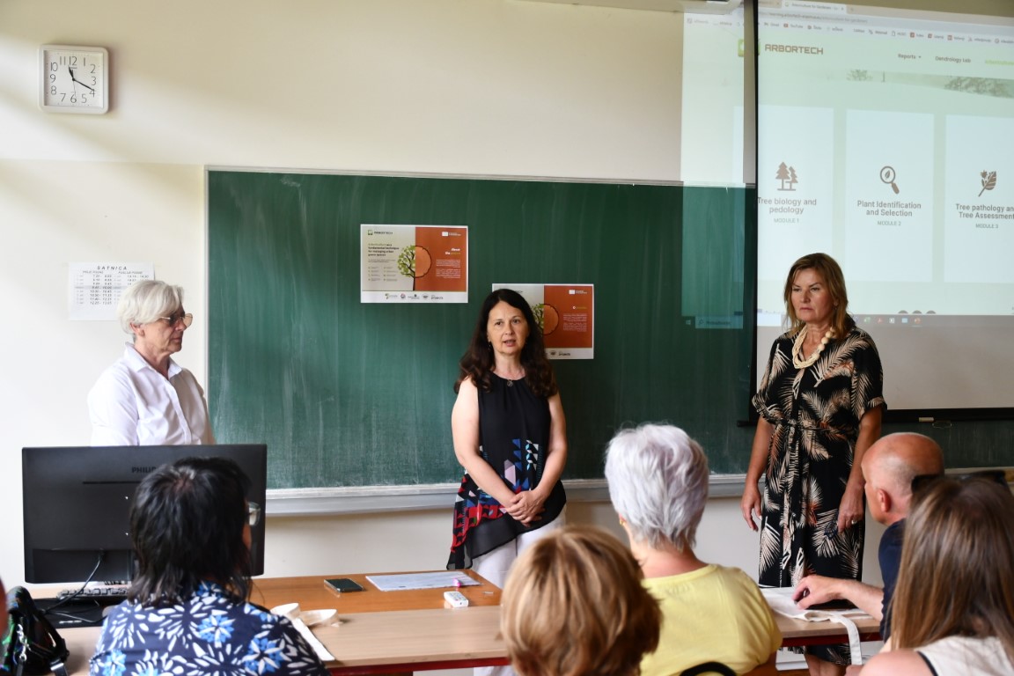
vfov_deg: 28.1
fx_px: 1352
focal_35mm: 48
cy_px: 338
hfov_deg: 41.1
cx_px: 507
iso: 1000
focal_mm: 32
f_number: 4
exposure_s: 1/125
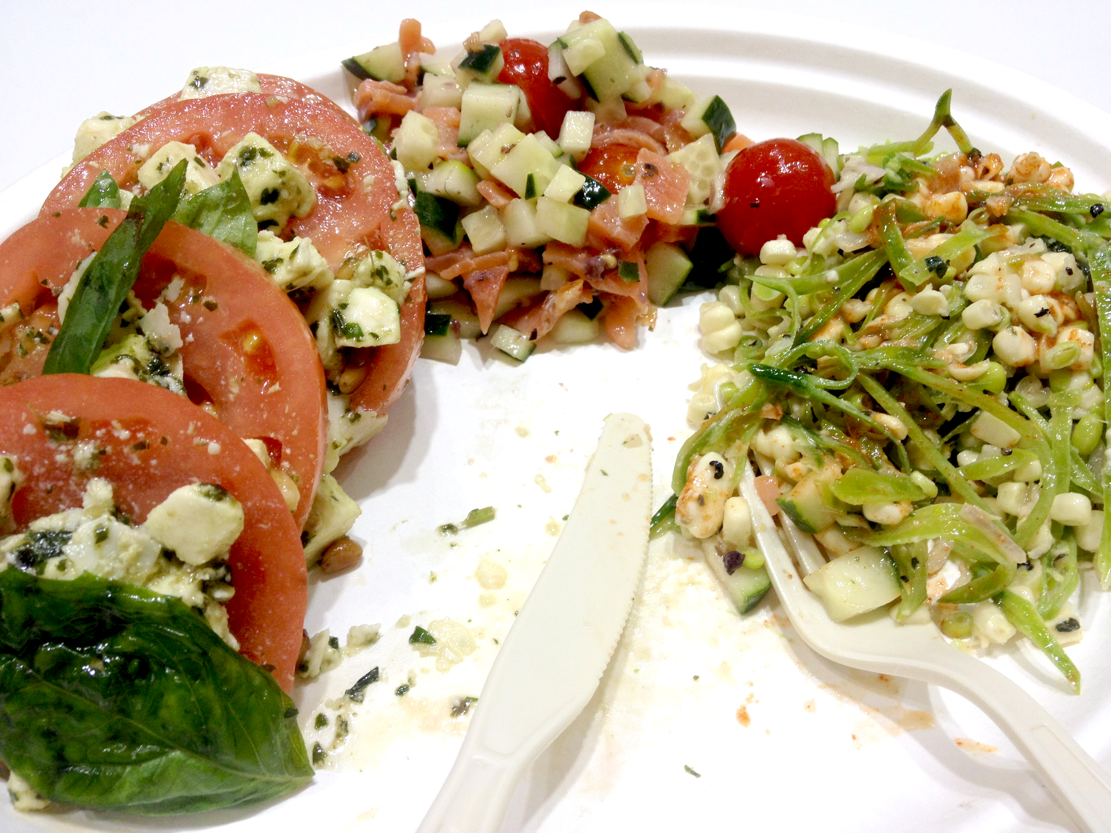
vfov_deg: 40.7
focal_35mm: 35
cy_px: 416
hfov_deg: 52.6
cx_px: 556
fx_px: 1123
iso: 50
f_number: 2.4
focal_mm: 4.28
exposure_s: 1/40
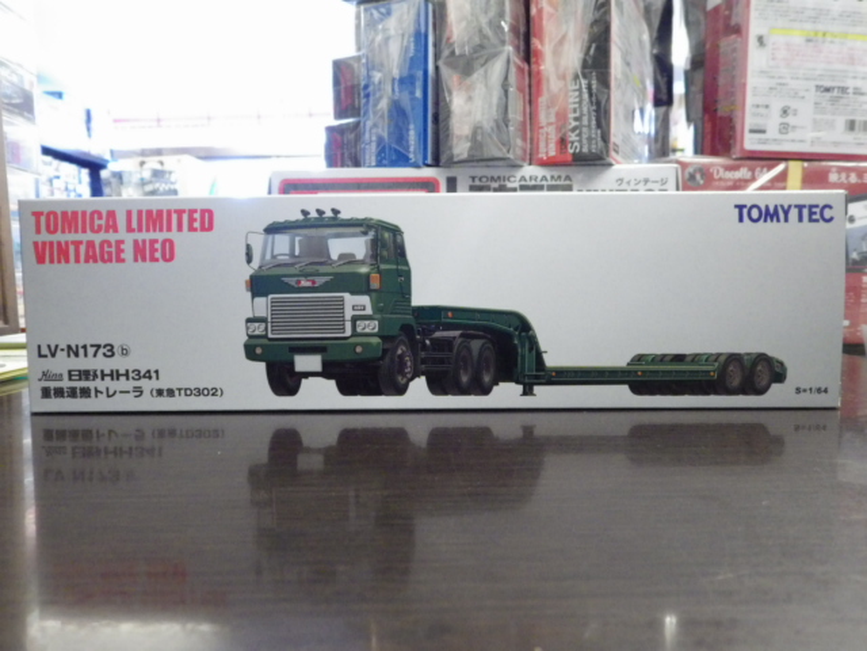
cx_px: 434
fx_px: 676
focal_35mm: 27
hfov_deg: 65.3
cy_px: 326
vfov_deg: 51.4
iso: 800
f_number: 3.2
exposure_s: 1/45
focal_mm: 4.9
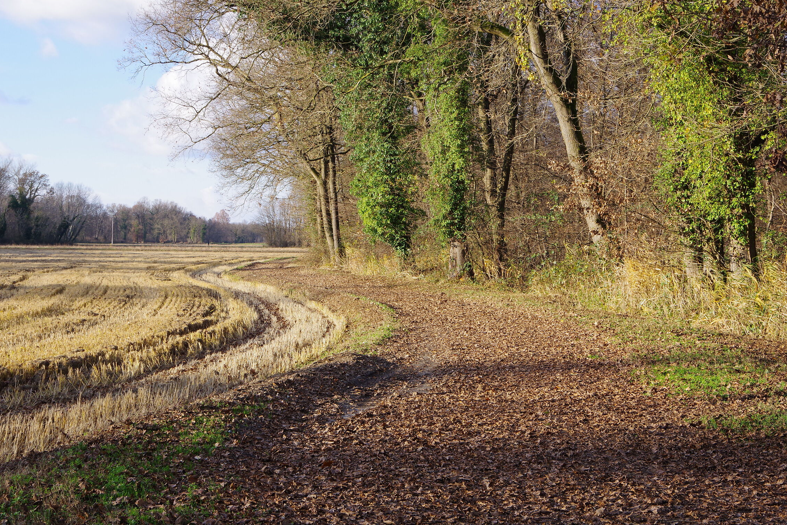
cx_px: 413
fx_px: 1246
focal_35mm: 57
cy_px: 250
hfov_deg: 35.0
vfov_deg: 23.8
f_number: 11
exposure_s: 1/80
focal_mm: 36
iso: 200
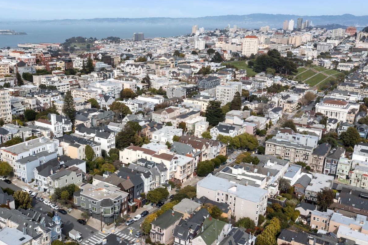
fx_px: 358
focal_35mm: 35
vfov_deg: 37.8
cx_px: 144
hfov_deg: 54.0
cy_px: 129
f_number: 6.3
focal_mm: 10.26
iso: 100
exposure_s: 1/500
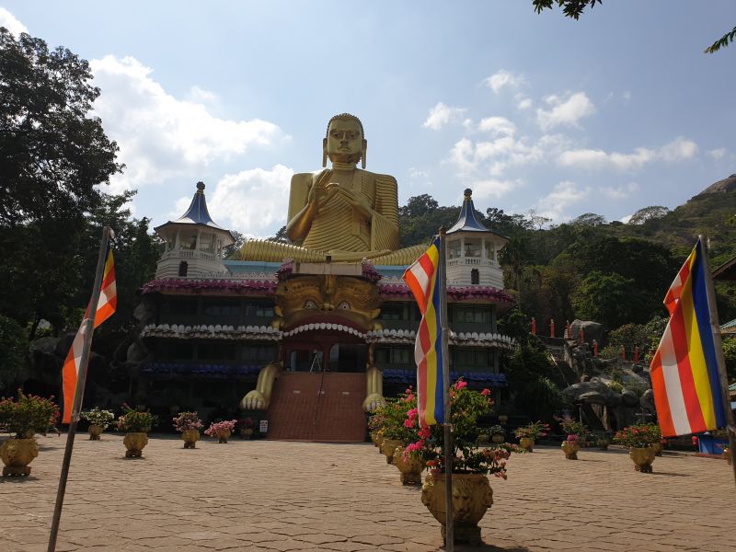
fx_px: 553
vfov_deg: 53.1
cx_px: 368
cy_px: 276
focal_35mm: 26
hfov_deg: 67.3
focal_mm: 4.3
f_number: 2.4
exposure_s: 1/4132
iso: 50
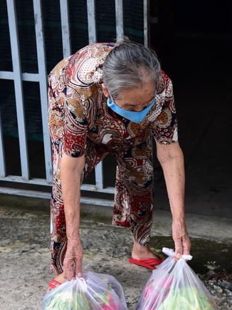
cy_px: 101
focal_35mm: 69
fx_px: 617
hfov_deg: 21.3
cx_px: 130
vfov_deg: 28.0
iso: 320
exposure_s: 1/160
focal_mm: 48
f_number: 7.1
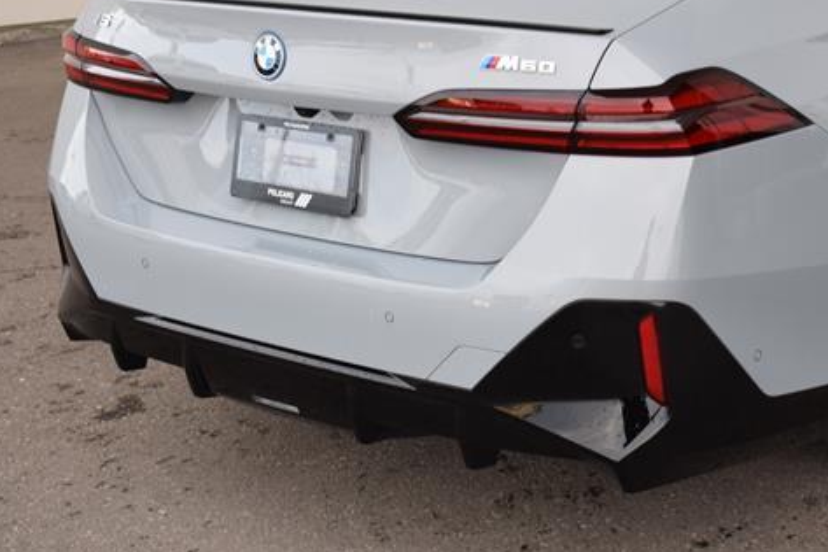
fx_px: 1517
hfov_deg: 29.7
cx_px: 690
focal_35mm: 66
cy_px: 159
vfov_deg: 20.5
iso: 250
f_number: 5.6
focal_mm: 26
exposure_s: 1/125
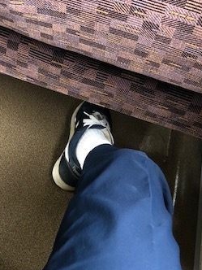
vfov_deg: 35.5
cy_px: 115
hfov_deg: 26.8
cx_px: 58
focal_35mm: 54
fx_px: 420
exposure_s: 1/20
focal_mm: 3.99
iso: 40
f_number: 1.8
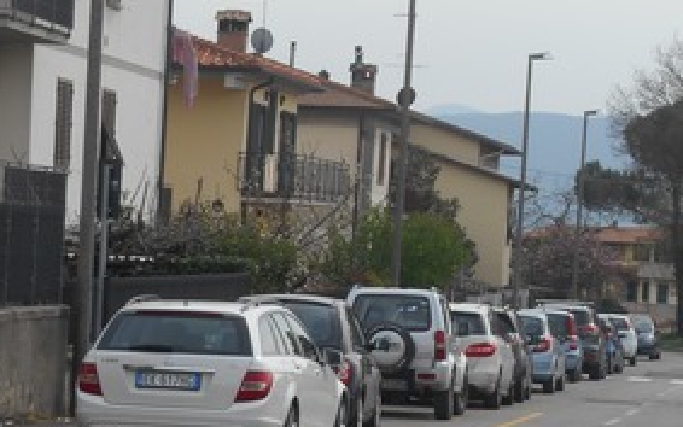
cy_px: 400
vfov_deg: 7.3
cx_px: 94
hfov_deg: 11.6
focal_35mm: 180
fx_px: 3351
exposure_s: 1/500
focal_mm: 14.3
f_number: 4.7
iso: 80
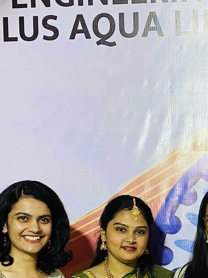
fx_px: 729
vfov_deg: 20.8
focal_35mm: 91
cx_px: 206
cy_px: 283
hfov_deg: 15.9
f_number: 1.8
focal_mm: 4.25
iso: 64
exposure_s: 1/50
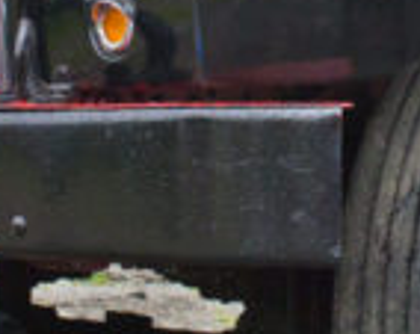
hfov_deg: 12.1
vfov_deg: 9.5
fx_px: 1972
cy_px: -109
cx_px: 263
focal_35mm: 159
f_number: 9
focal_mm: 20
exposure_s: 1/640
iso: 400
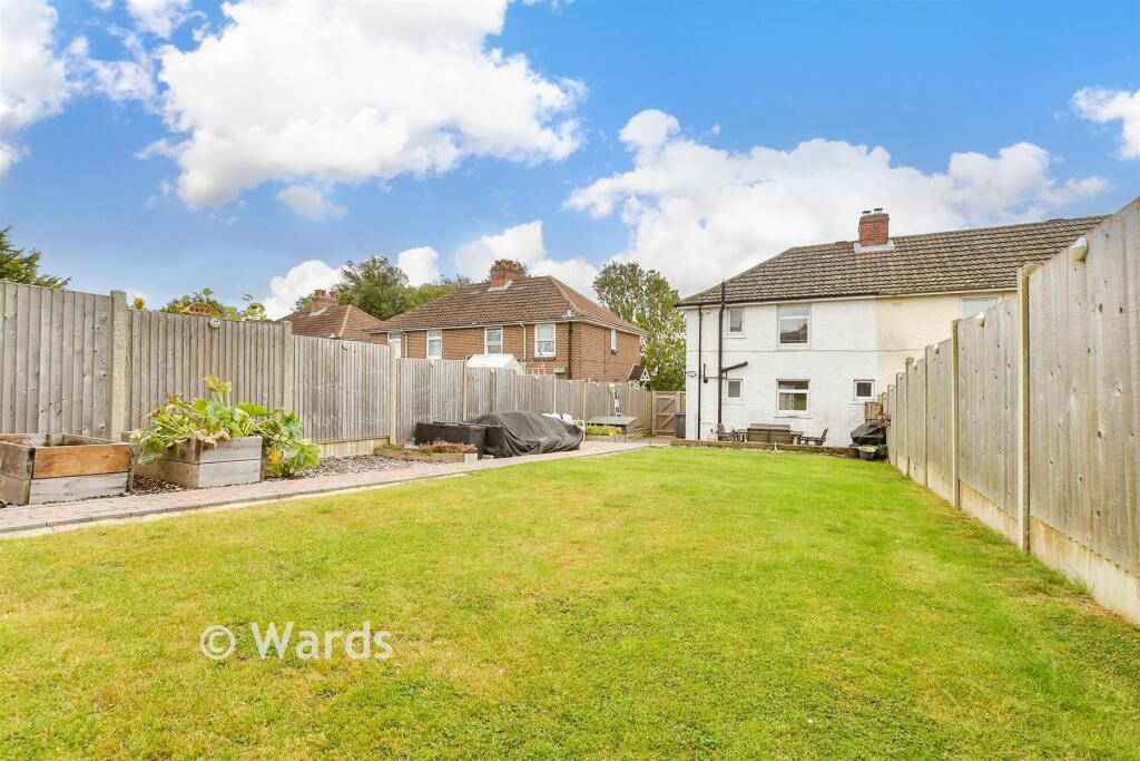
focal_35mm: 15
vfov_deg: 77.3
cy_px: 380
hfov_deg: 100.4
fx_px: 475
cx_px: 570
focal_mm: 10
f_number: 8
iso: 160
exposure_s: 1/125
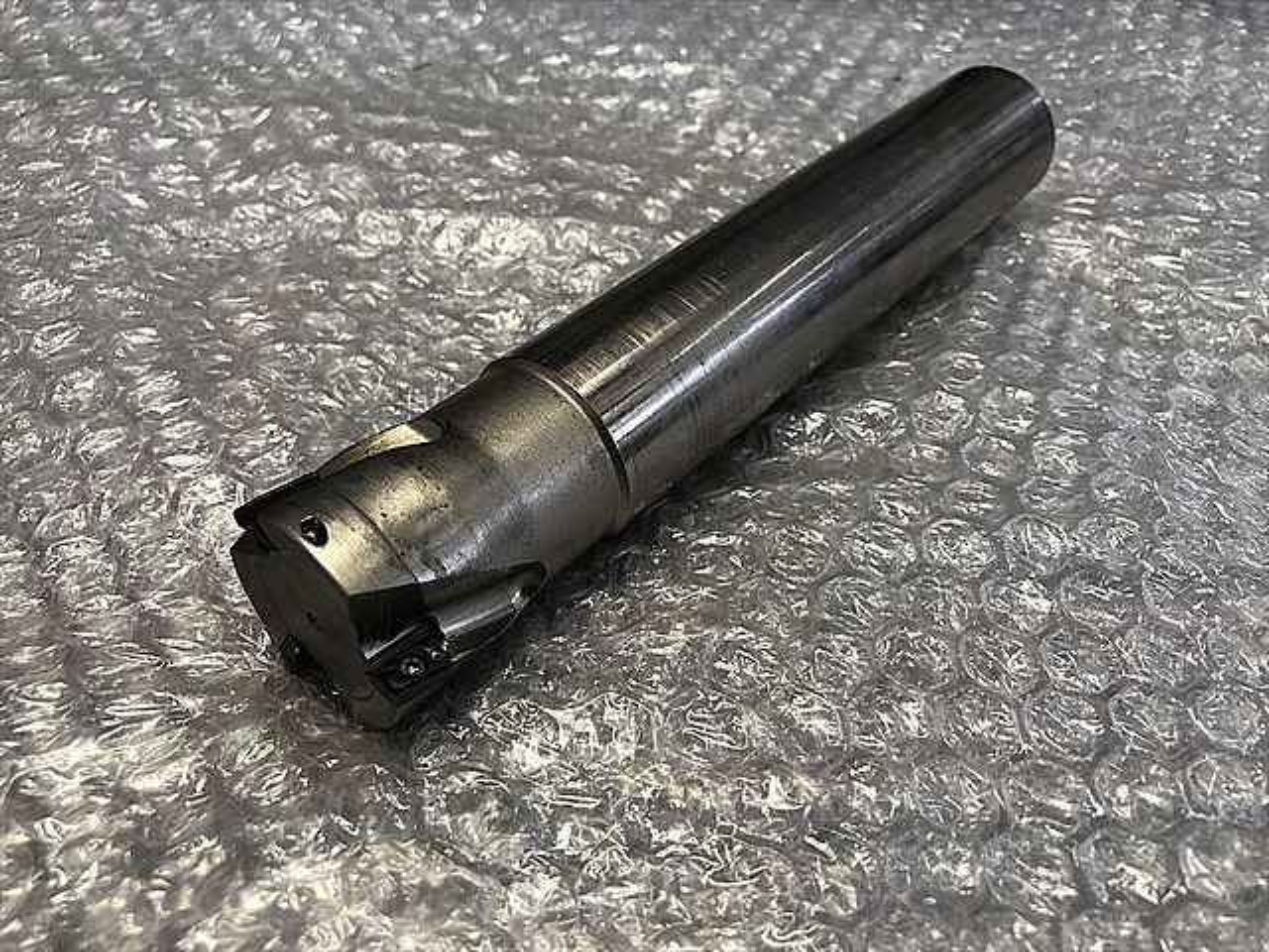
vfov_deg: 49.7
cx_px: 634
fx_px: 1026
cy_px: 476
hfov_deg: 63.4
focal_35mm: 28
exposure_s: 1/50
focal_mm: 3.99
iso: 25
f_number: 1.8
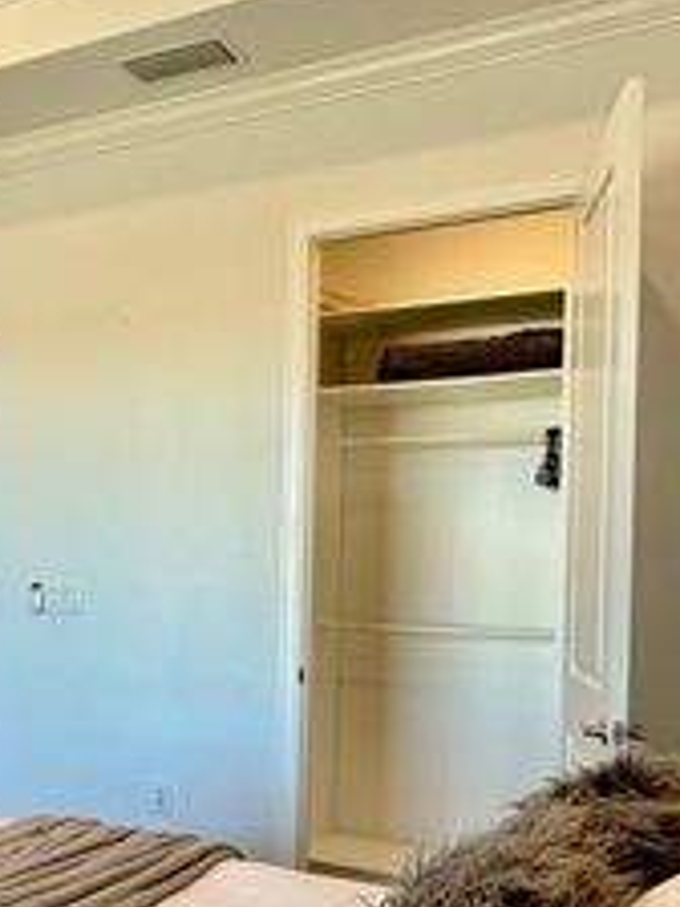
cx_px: -30
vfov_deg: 42.5
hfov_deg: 30.1
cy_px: 591
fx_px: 1152
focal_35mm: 44
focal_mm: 2.22
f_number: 2.2
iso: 125
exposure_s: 1/120
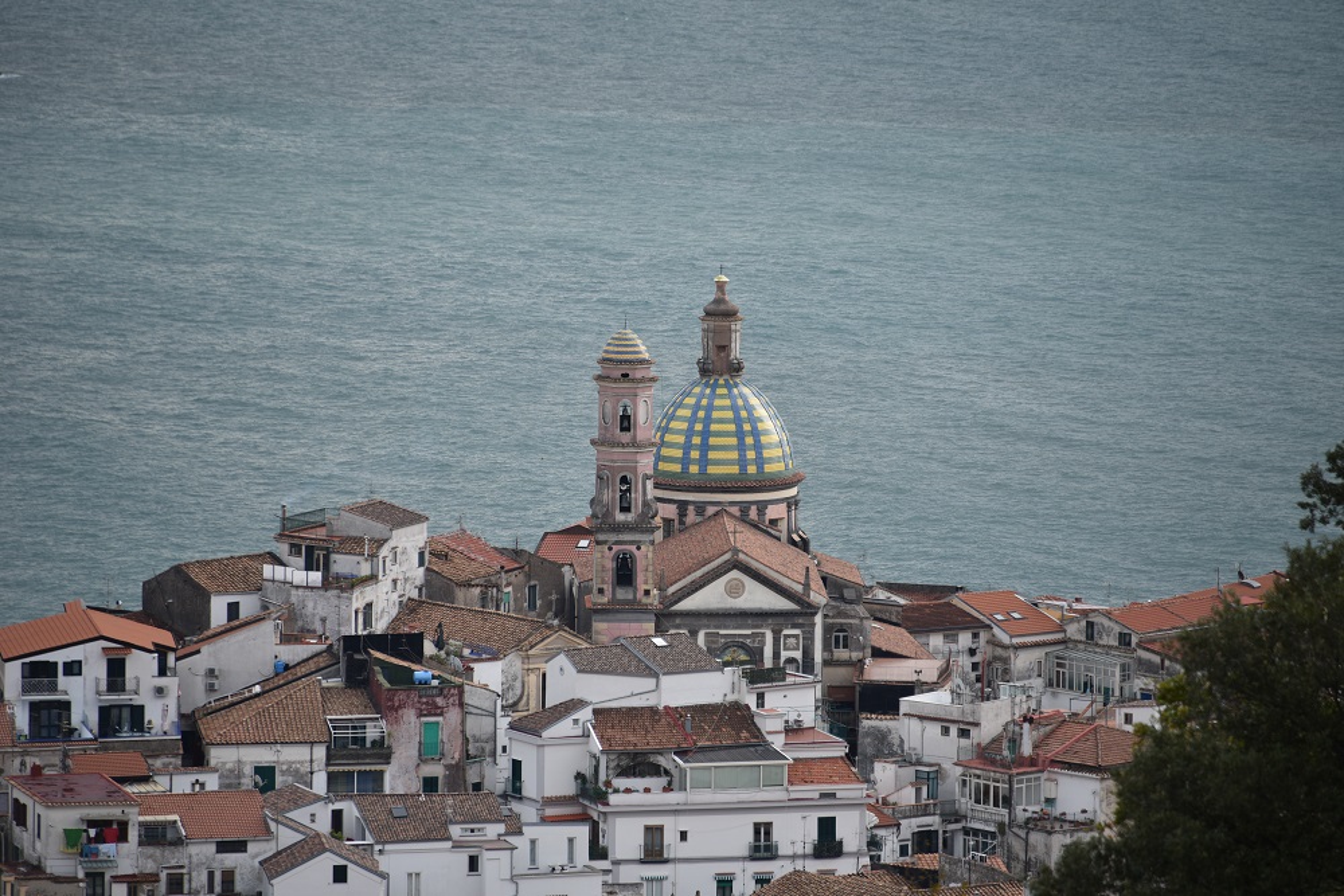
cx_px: 672
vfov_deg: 4.6
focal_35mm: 300
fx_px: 11201
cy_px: 448
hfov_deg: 6.9
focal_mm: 300
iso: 80
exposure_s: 1/160
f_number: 5.6
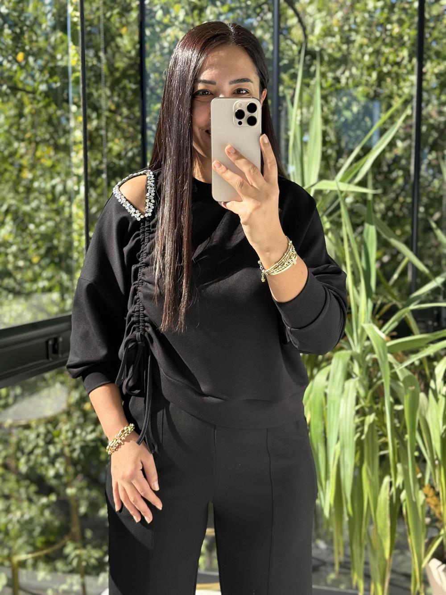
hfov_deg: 30.3
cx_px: 223
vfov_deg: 39.7
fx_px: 824
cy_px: 298
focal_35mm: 48
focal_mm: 6.76
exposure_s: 1/762
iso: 80
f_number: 1.78
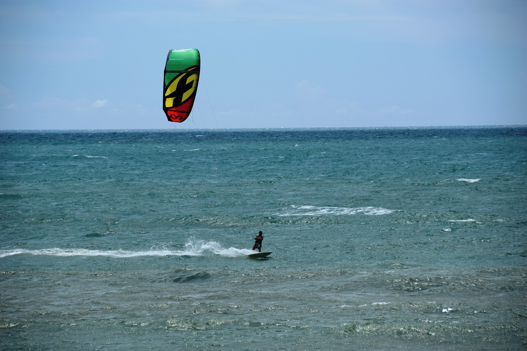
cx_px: 264
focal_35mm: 225
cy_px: 176
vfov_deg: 6.1
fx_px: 3293
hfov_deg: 9.1
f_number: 7.1
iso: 200
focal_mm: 150
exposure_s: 1/800
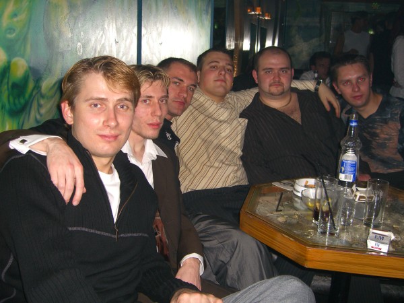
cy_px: 152
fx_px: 443
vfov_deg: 37.7
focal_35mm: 38
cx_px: 202
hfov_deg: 49.0
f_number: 2.8
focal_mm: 7.9
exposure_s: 1/60
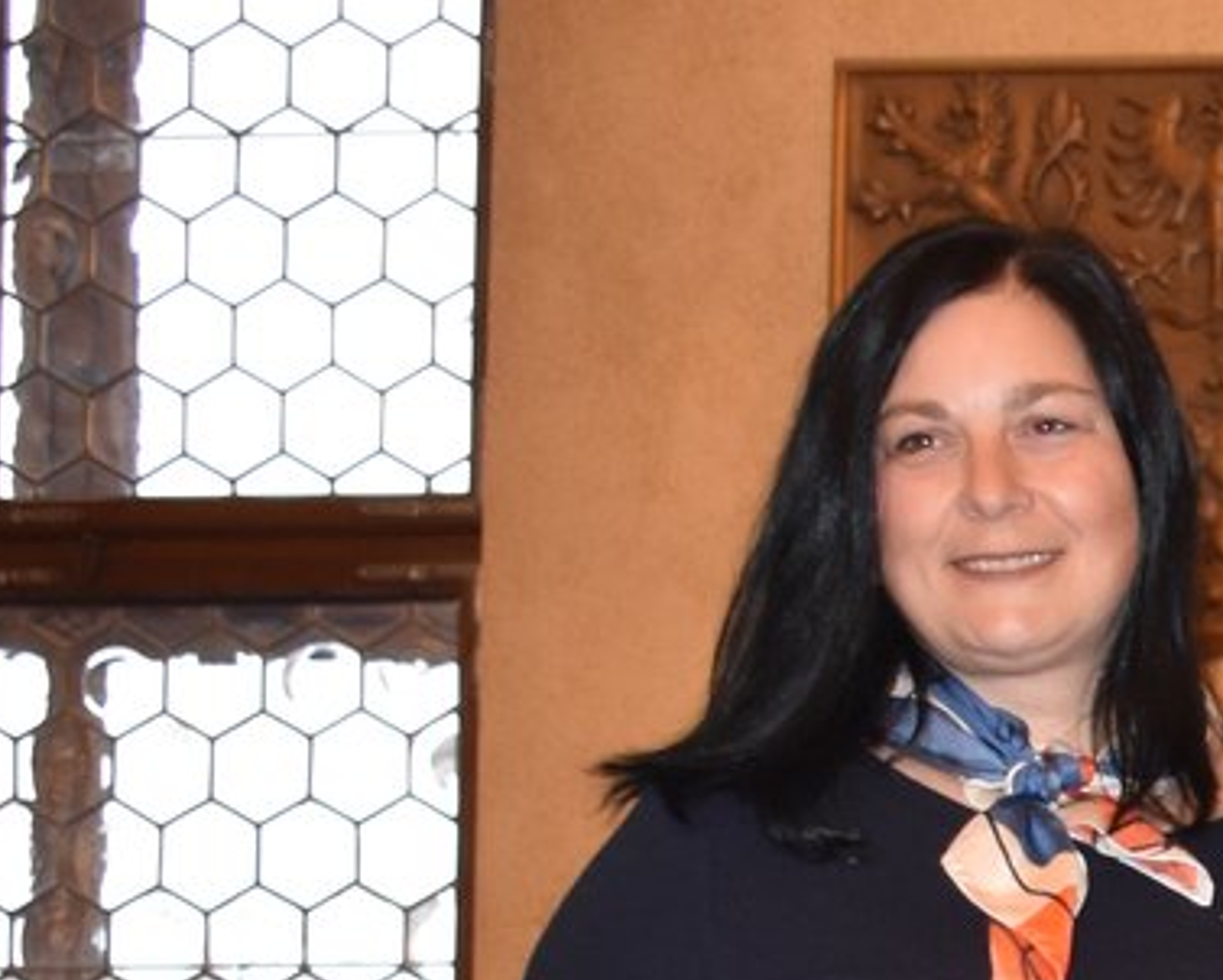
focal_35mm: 186
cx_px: 2884
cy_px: 1637
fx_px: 6754
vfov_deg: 8.1
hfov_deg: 9.3
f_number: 4
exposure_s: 1/60
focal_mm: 25
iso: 800
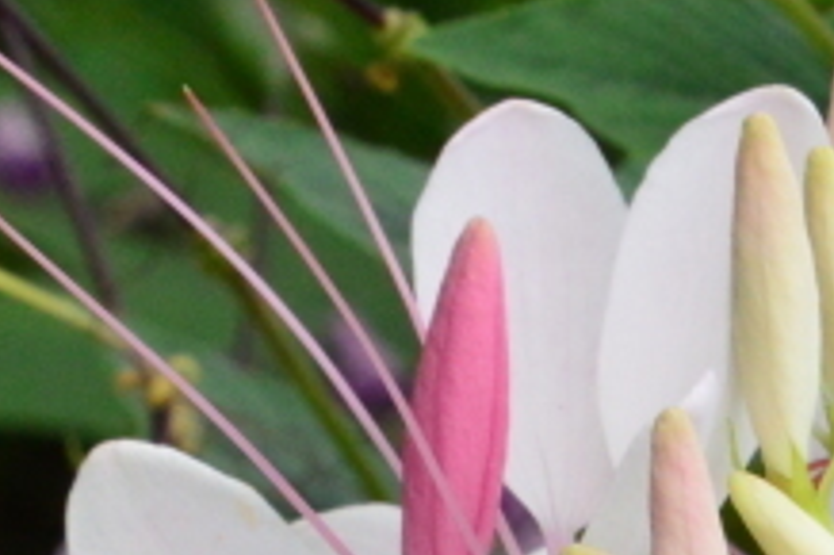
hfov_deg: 3.1
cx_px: 1029
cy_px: 1054
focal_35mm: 668
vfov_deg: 2.0
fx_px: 15471
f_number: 22
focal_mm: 95
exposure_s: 1/250
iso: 1800
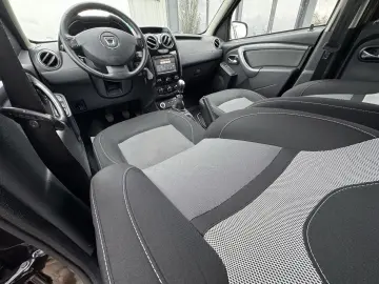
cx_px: 190
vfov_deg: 85.7
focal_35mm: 14
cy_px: 142
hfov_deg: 102.1
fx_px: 153
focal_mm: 2.22
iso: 320
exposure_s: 1/60
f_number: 2.2
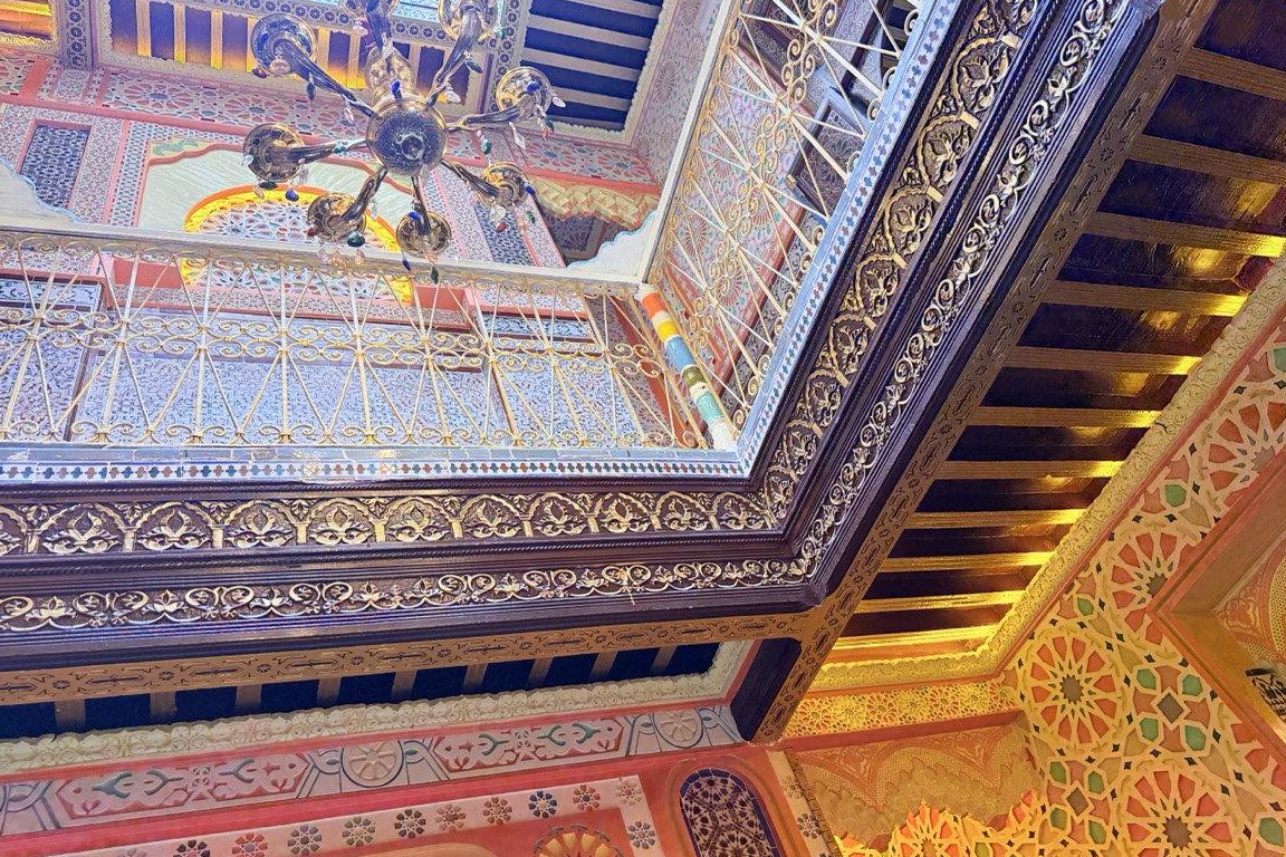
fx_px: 929
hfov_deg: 69.4
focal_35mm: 26
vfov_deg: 49.5
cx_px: 645
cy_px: 387
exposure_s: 1/50
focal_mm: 6.76
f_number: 1.78
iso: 250
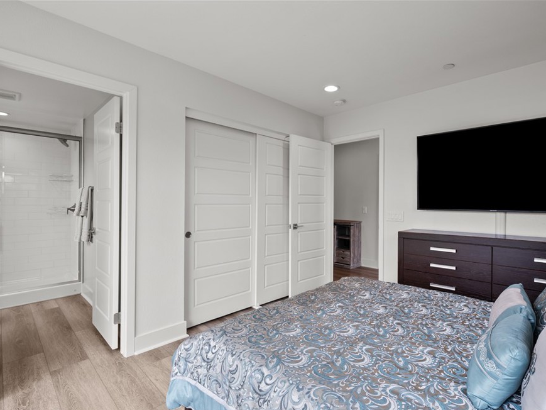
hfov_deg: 90.8
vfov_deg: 74.7
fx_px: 268
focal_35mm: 17
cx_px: 298
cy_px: 214
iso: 250
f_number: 9
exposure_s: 1/20
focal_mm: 15
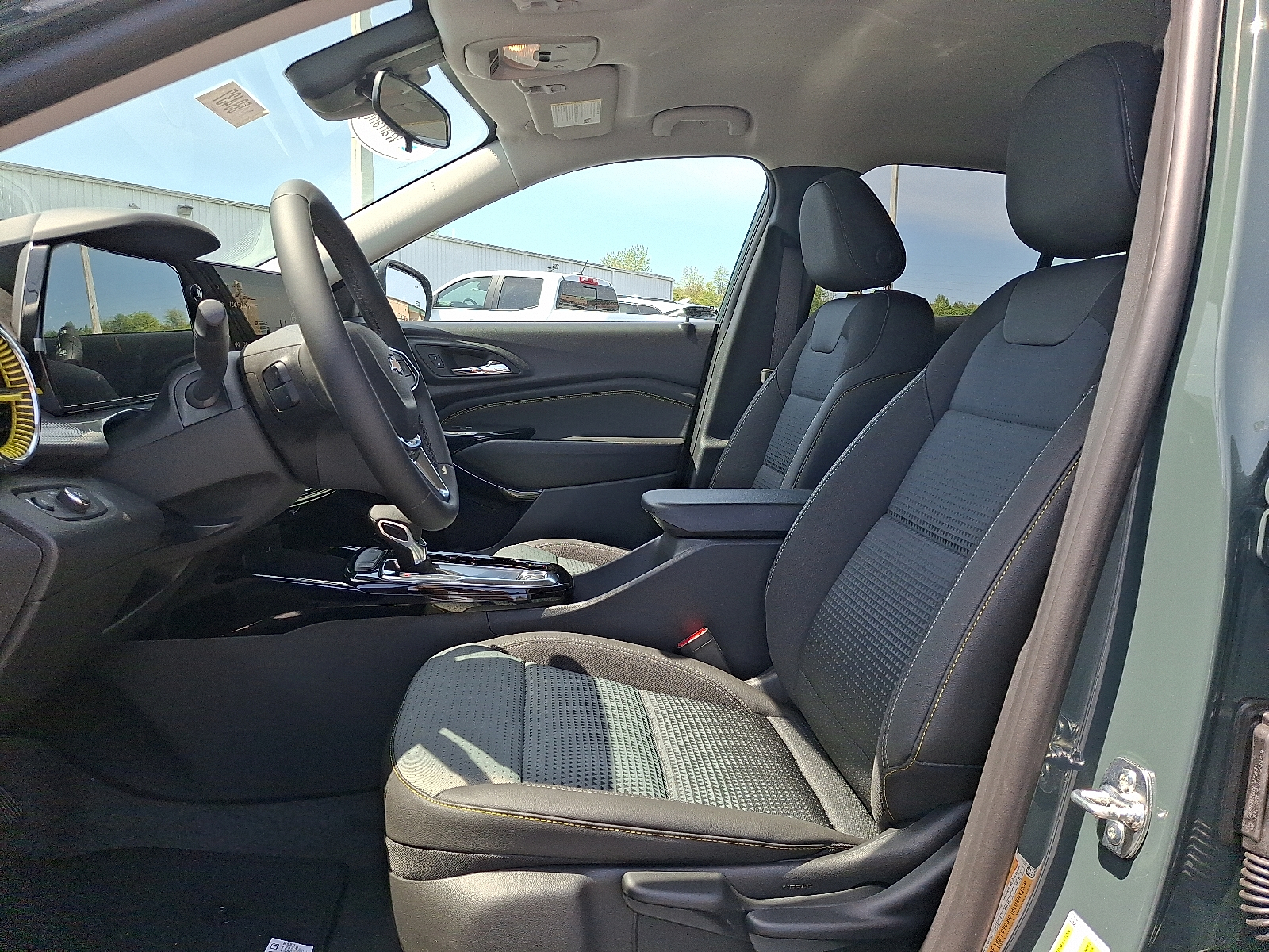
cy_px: 476
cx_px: 634
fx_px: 916
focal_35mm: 25
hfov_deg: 69.4
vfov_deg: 54.9
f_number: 1.8
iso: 30
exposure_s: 1/714
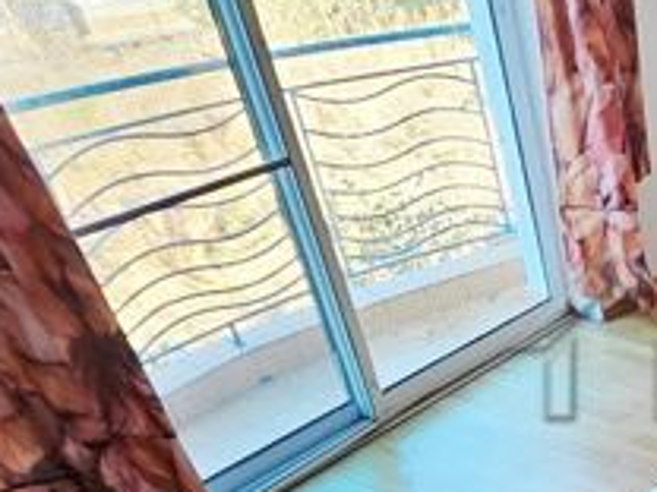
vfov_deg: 32.3
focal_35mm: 44
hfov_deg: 33.1
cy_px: 363
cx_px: 829
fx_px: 835
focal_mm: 1.7
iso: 32
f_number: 2.2
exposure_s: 1/50
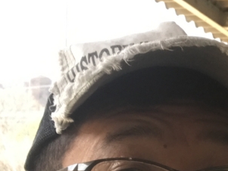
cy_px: 188
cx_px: 299
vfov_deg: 13.3
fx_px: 718
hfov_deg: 17.0
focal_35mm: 109
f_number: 2.2
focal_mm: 2.87
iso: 40
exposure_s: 1/120
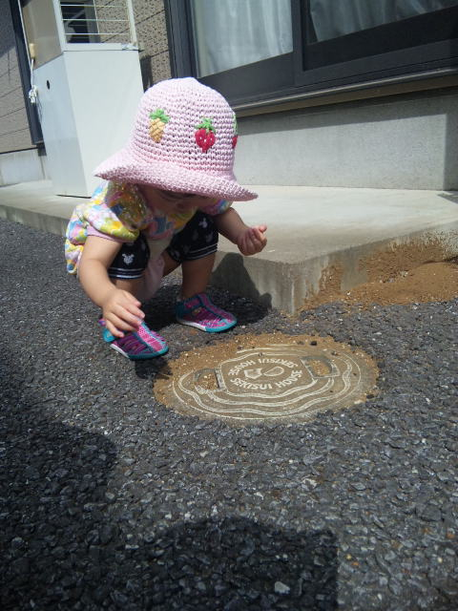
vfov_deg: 61.7
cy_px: 306
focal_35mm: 29
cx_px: 229
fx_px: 512
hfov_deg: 48.2
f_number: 2.8
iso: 100
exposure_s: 1/148
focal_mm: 4.82
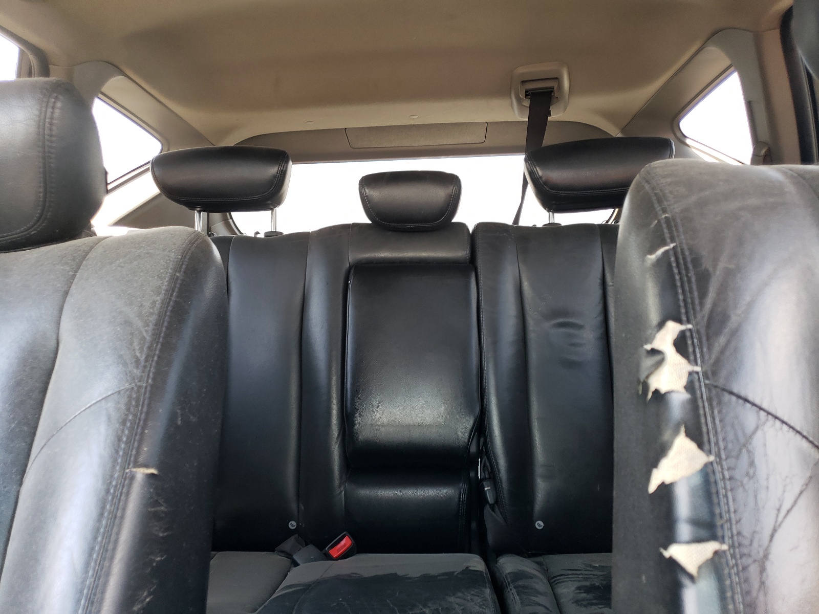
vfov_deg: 53.1
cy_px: 307
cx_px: 410
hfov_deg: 67.3
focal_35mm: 26
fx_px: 615
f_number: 1.5
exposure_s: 1/60.2
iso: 55
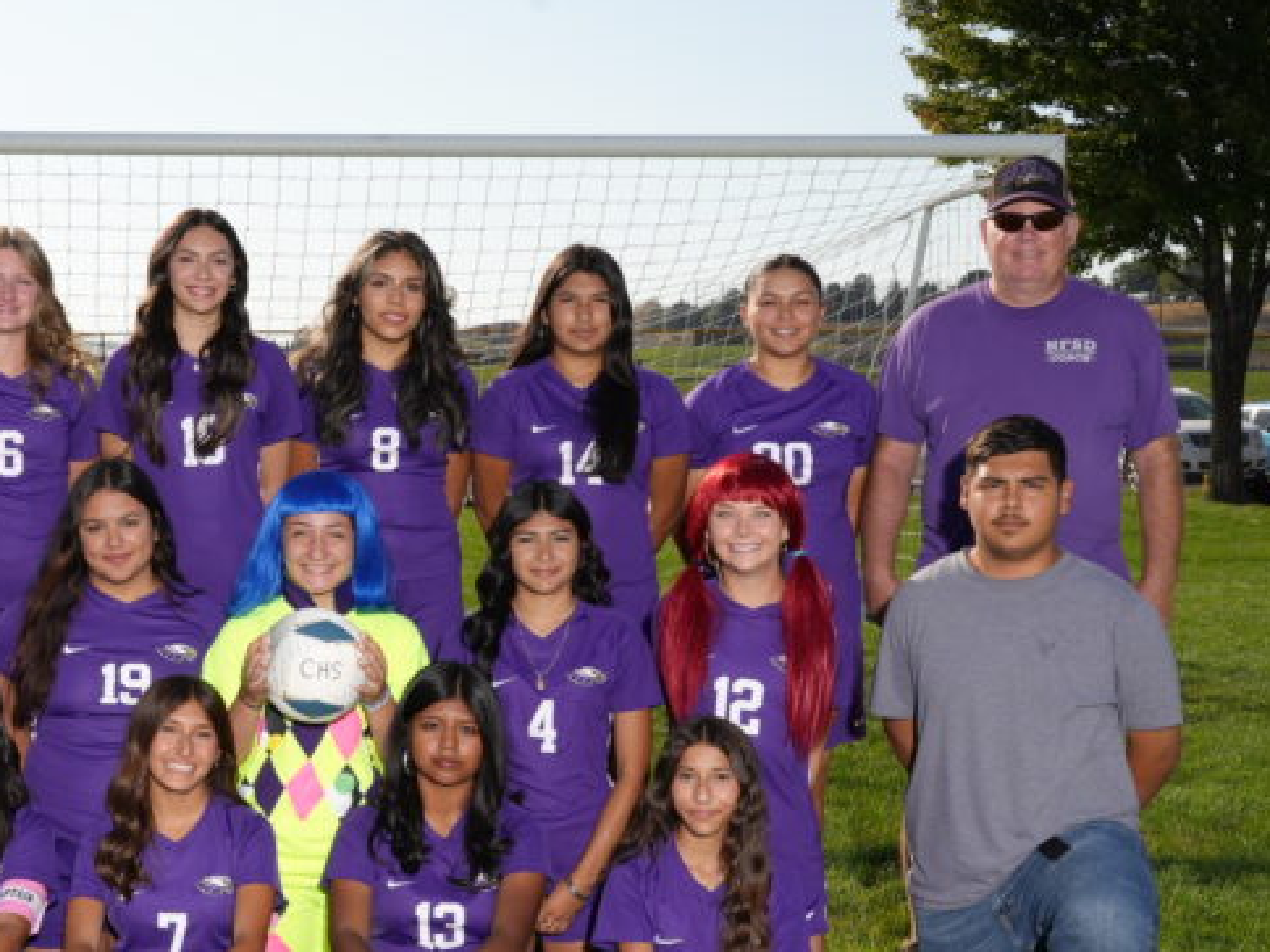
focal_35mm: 59
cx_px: 236
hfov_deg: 31.8
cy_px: 573
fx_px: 2165
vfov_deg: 24.8
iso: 200
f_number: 13
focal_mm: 29
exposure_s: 1/250
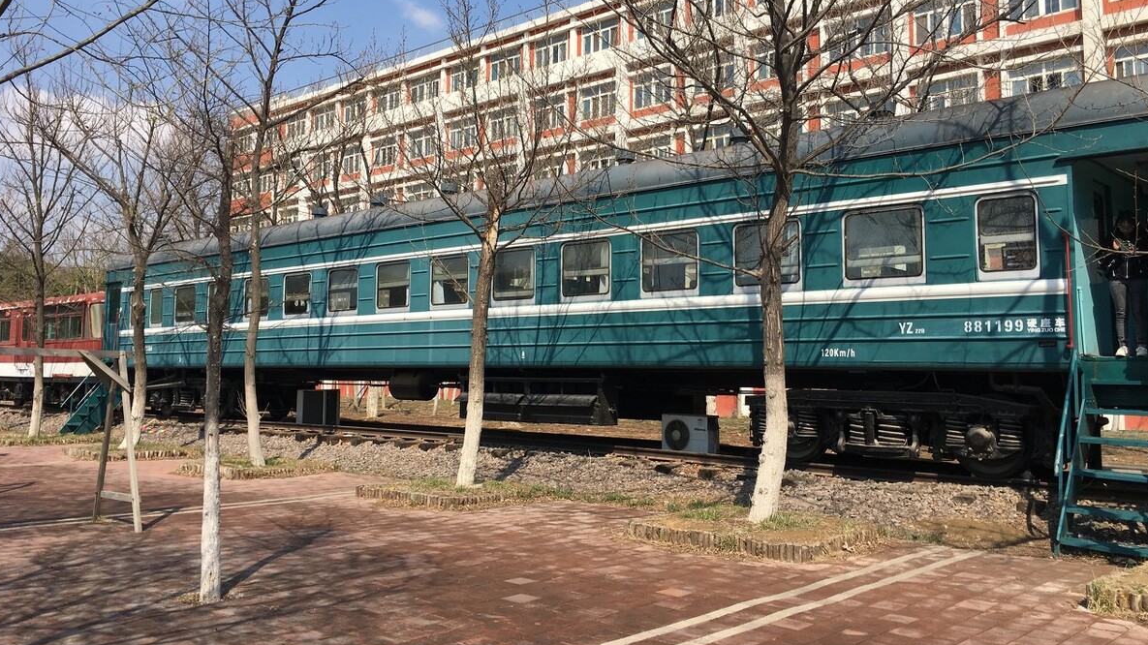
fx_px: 974
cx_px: 574
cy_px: 269
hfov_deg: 61.0
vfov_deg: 36.6
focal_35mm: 32
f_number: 2.2
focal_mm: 4.15
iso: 25
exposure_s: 1/1603
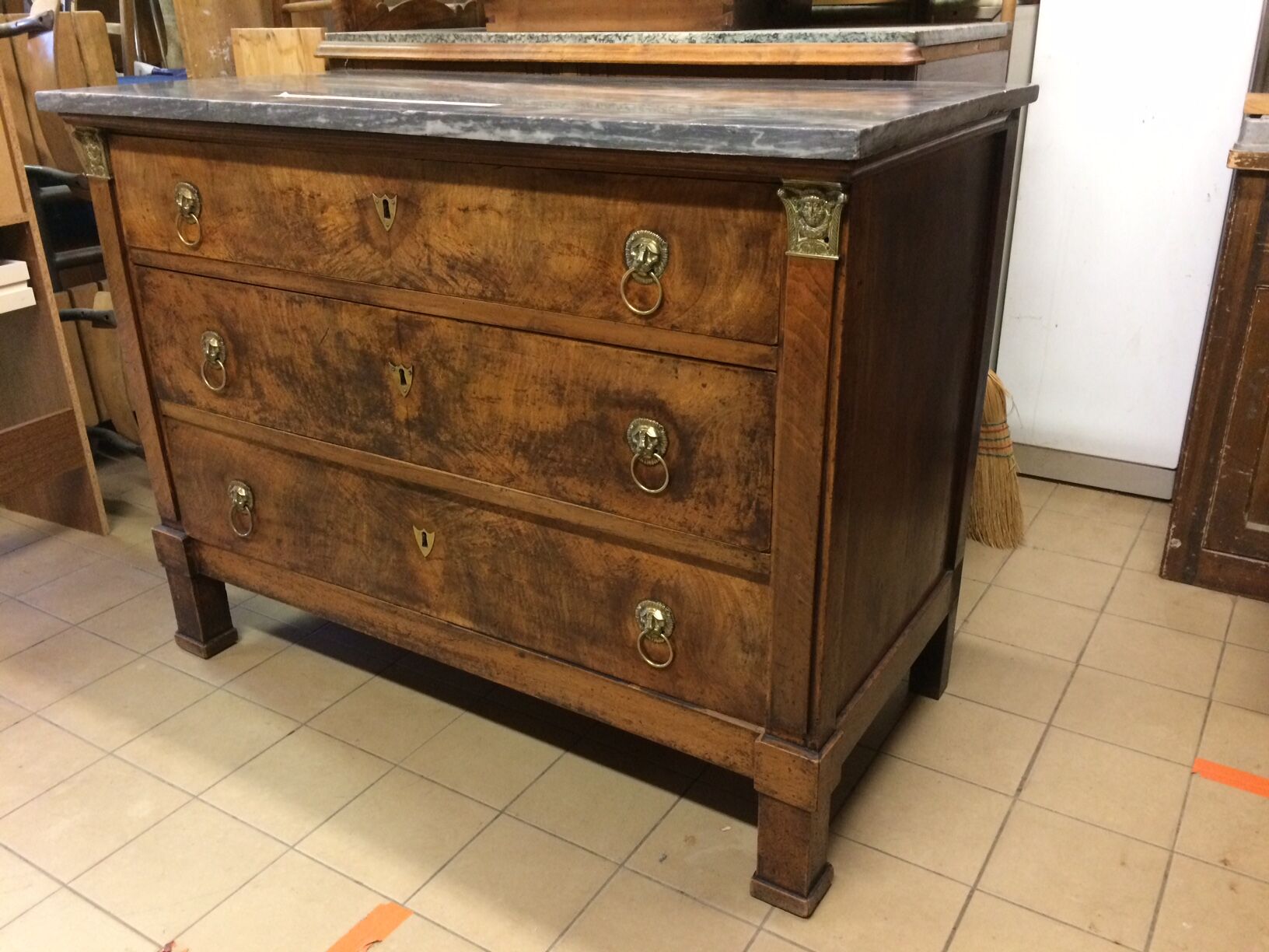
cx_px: 634
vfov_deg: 48.2
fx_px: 1063
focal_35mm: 29
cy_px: 476
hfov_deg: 61.7
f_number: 2.2
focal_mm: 4.15
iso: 320
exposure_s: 1/25
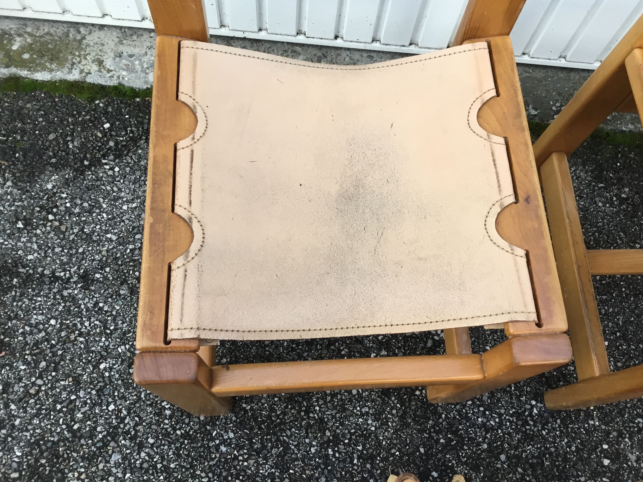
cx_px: 325
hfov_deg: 56.8
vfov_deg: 44.2
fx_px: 594
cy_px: 234
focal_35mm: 32
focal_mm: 3.3
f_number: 2.4
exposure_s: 1/33
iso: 25
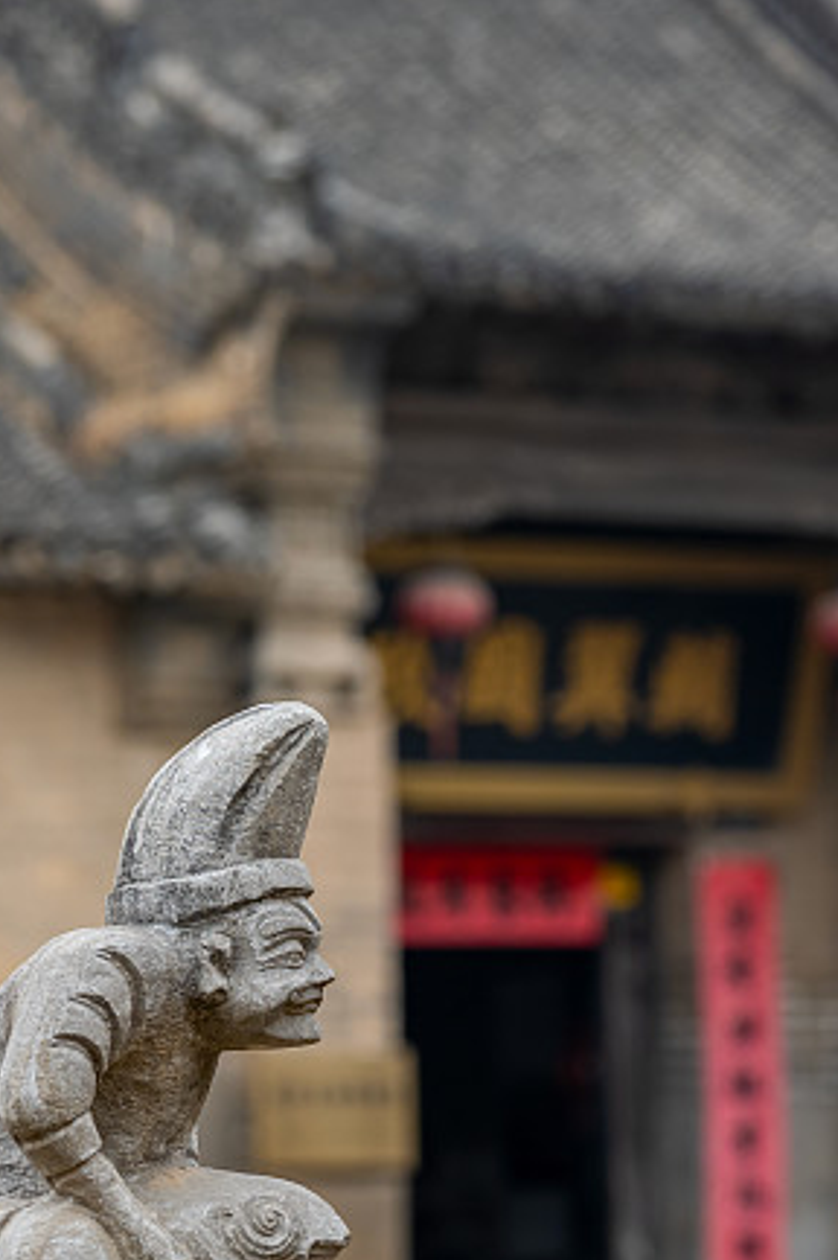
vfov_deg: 12.9
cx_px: 266
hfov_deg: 8.6
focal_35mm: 159
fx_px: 5560
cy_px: 1016
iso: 320
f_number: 4
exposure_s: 1/200
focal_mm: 86
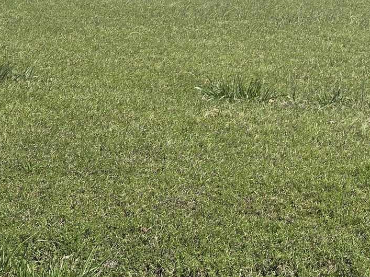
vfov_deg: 13.5
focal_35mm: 100
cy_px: -201
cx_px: 511
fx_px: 1069
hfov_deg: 18.0
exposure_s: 1/1081
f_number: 1.7
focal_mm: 6.3
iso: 12
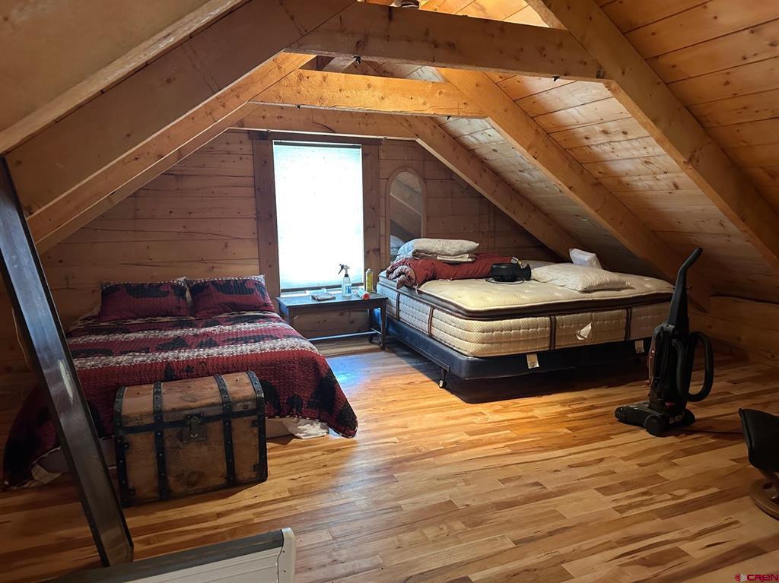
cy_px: 292
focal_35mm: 24
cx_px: 390
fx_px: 540
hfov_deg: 71.6
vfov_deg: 56.8
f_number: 1.78
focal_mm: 6.86
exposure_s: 1/40
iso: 640
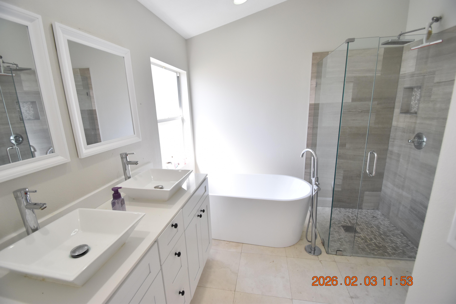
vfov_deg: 77.3
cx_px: 228
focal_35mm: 15
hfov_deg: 100.4
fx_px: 190
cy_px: 152
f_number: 3.5
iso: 800
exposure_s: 1/350
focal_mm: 10
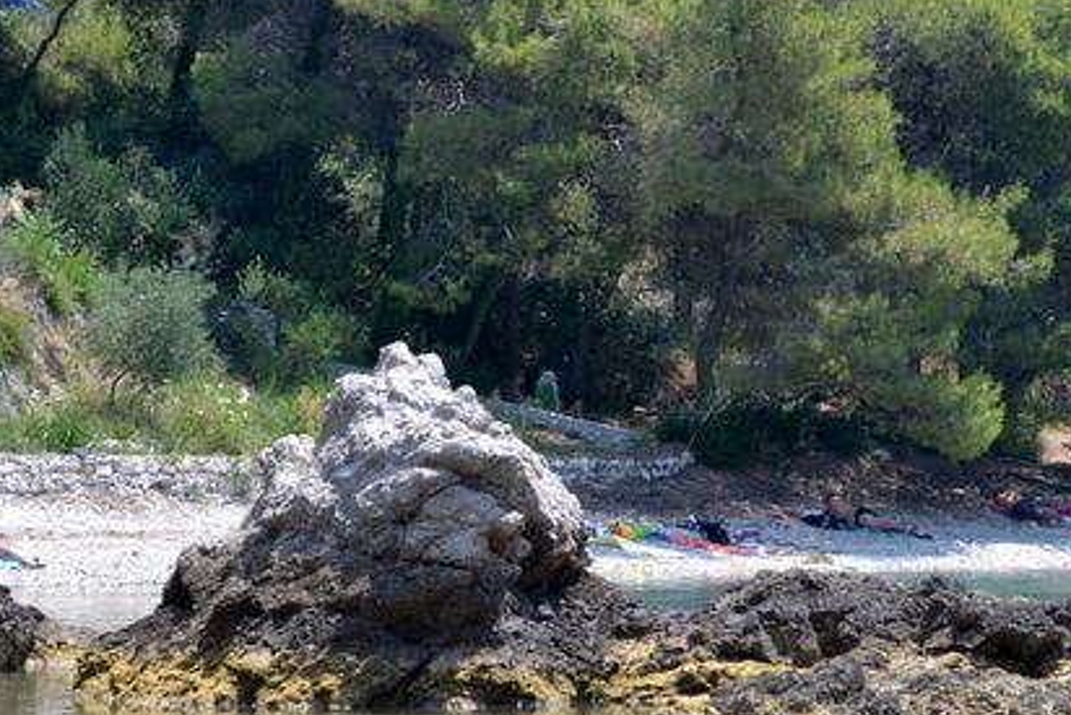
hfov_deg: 15.3
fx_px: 3988
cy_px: 499
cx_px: 603
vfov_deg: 10.2
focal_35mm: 134
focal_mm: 46
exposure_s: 1/160
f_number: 6.3
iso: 100
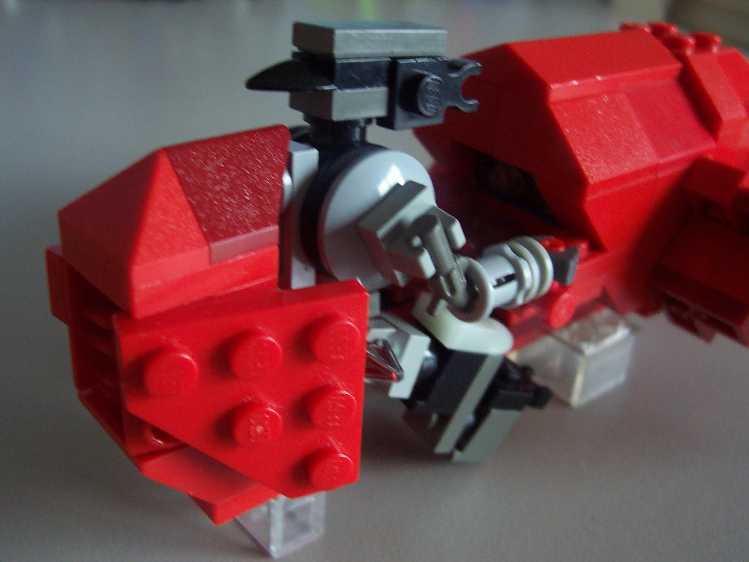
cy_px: 281
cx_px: 374
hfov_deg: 50.1
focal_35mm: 37
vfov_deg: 38.7
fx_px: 801
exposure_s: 1/30
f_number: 2.8
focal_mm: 5.6
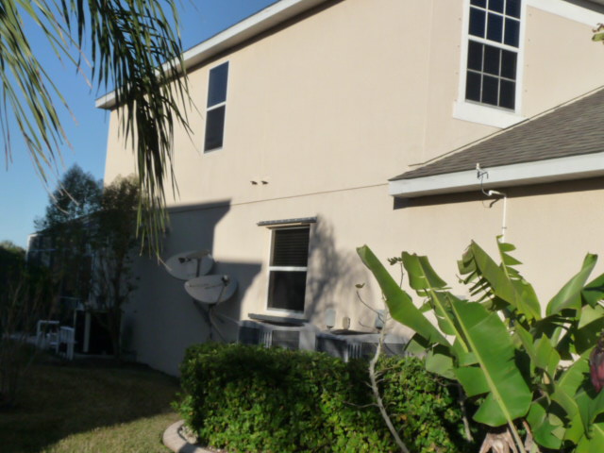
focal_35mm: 48
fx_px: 838
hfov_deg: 39.7
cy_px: 226
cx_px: 302
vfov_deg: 30.3
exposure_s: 1/400
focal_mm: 5
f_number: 8
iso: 160
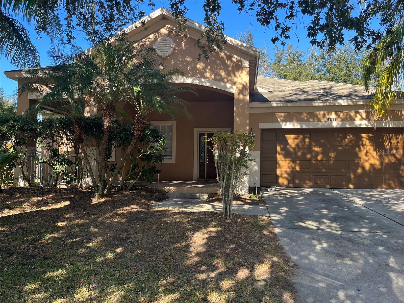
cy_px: 152
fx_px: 303
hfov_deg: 67.3
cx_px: 202
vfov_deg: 53.1
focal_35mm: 26
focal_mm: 5.1
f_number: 1.6
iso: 50
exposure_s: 1/397
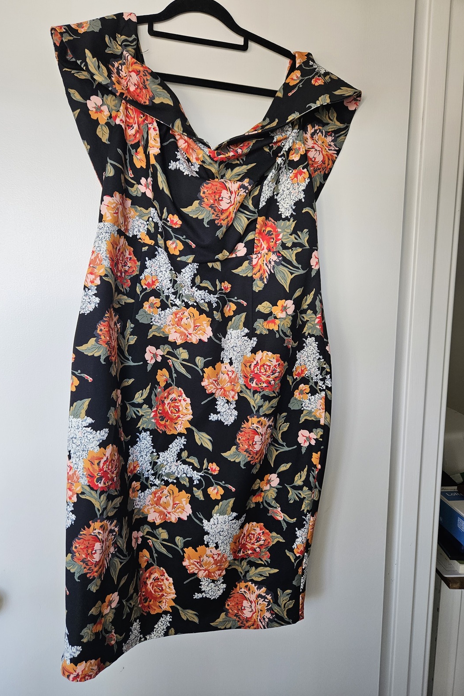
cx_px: 203
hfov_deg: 53.0
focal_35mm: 24
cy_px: 348
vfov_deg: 73.7
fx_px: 464
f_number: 1.8
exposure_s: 1/190
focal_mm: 5.4
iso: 160
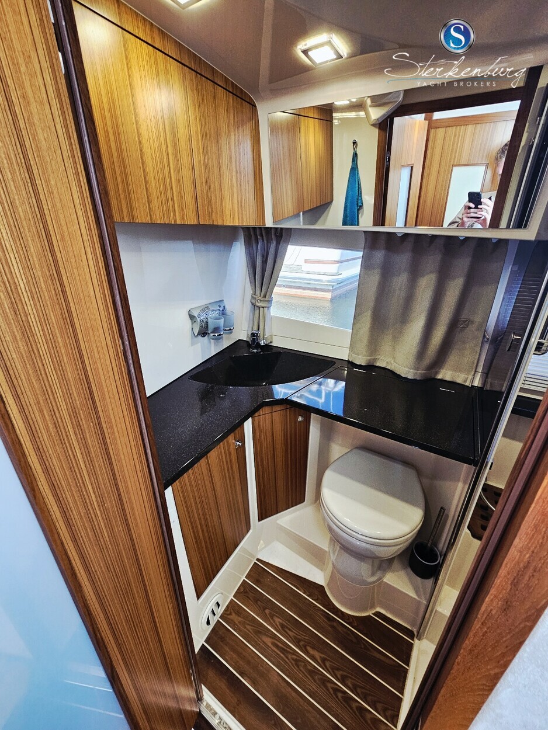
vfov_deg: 106.2
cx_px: 274
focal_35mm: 13
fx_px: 274
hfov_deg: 89.9
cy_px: 365
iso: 200
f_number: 2.2
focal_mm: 2.2
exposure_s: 1/50.3
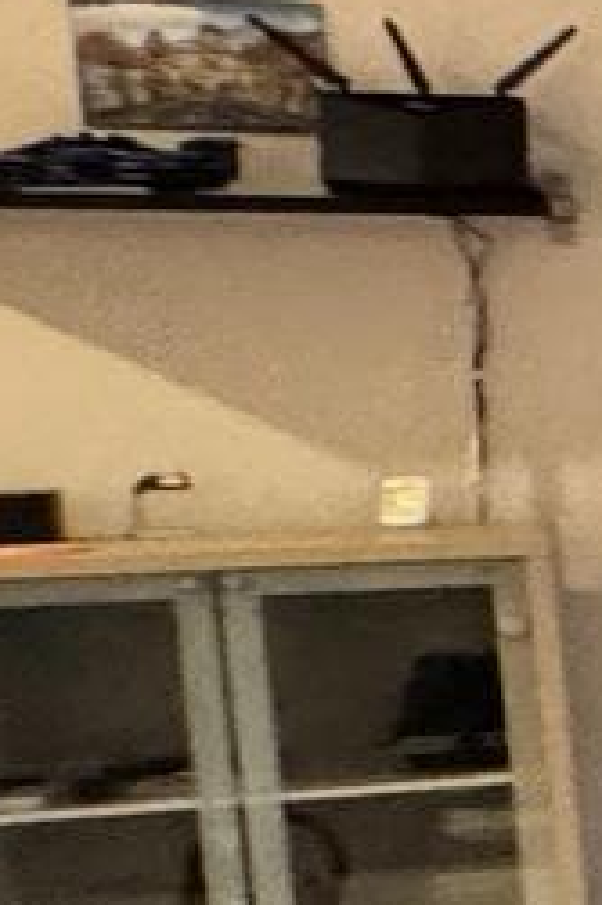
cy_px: 584
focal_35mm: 119
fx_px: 2989
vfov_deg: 17.2
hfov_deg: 5.2
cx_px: 3598
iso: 800
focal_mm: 2.22
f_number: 2.2
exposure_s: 1/60
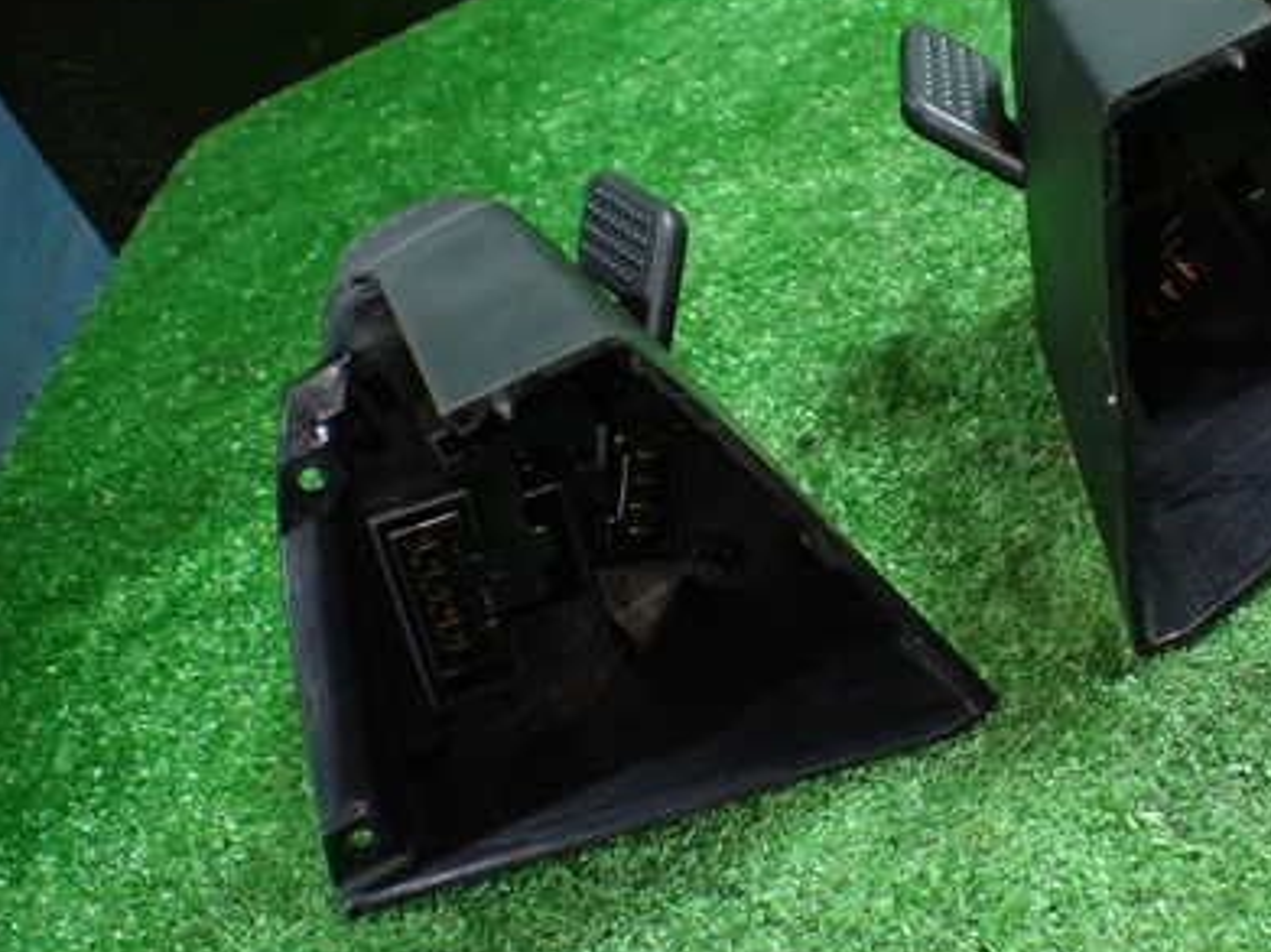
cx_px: 913
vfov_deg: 31.5
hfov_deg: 40.4
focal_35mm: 46
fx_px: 1688
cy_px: 422
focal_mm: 5.4
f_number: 2.3
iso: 800
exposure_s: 1/60
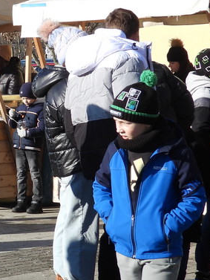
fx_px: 1415
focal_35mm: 175
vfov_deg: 11.3
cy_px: 116
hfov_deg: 8.2
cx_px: -153
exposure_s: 1/800
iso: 100
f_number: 3.5
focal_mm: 9.8
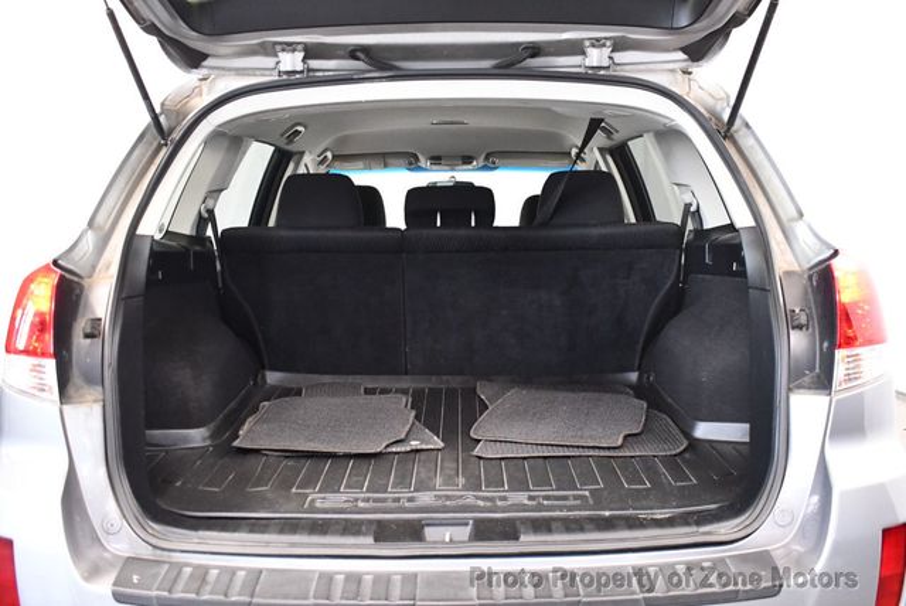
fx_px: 907
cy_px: 303
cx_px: 453
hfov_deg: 53.1
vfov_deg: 36.9
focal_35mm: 36
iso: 3200
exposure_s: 1/60
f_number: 3.5
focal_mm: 18
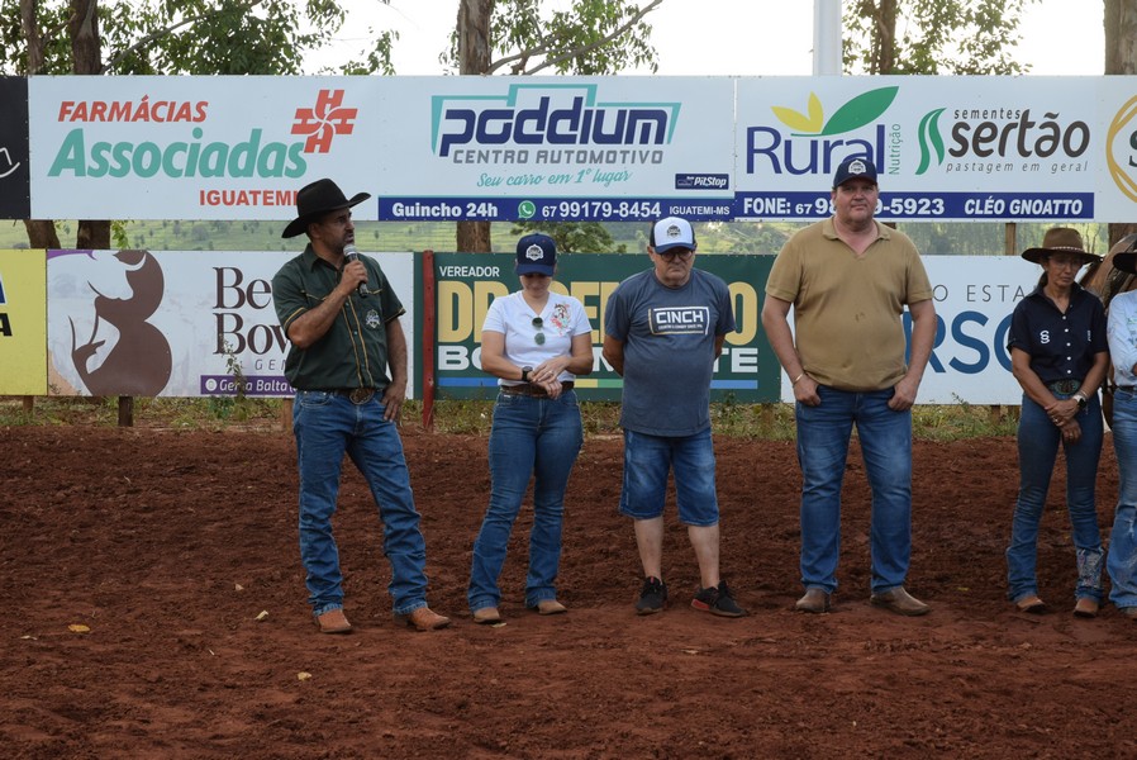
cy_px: 380
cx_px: 568
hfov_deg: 27.0
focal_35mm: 75
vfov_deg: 18.2
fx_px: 2370
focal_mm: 50
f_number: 10
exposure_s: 1/400
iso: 800
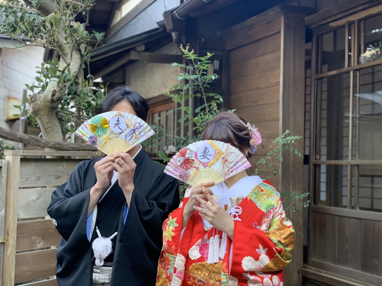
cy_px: 143
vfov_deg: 28.0
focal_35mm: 52
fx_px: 574
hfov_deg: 36.8
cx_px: 191
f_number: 2.4
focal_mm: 6
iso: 80
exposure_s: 1/122
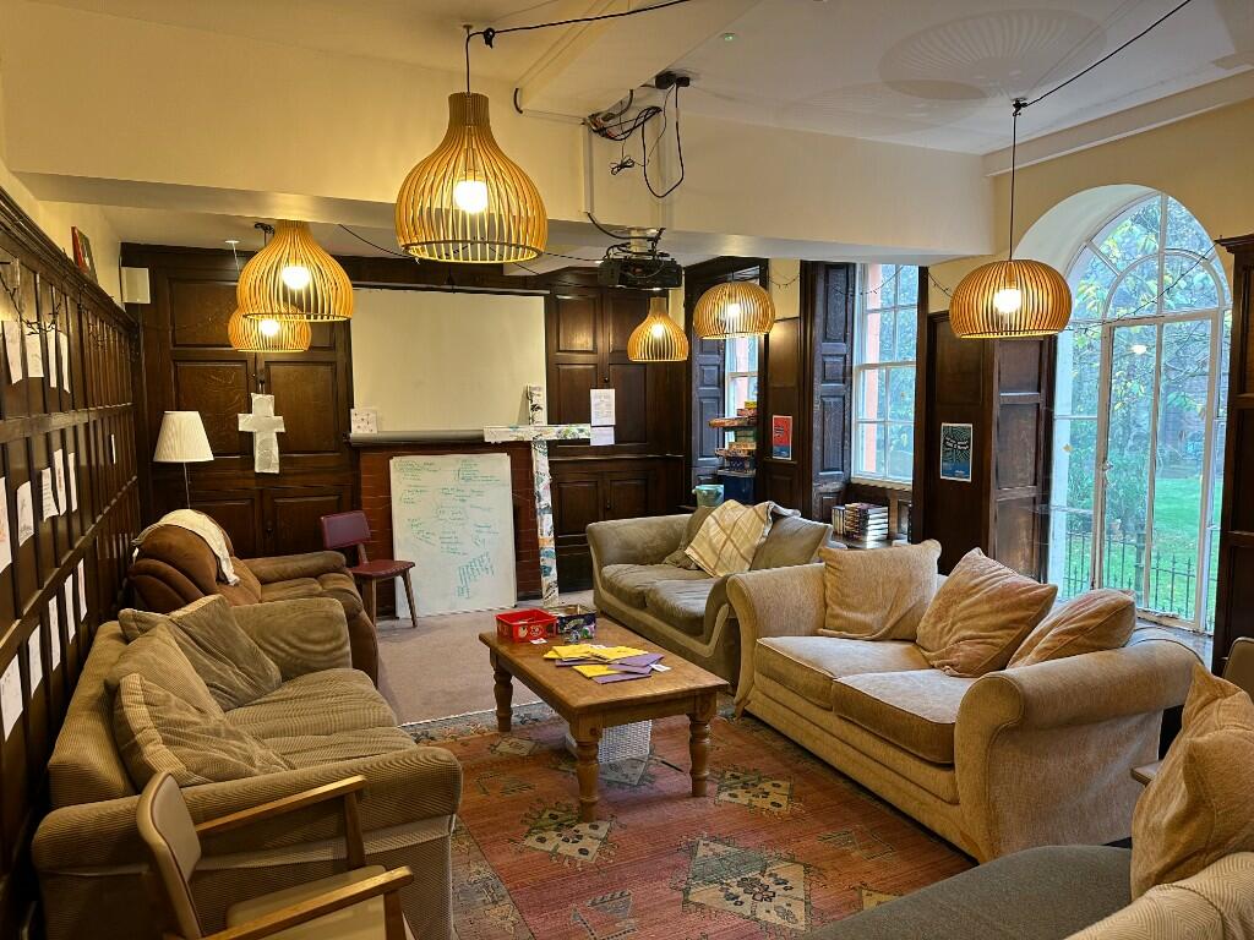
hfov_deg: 71.6
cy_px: 470
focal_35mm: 24
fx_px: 869
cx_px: 627
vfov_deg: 56.8
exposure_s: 1/50
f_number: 1.78
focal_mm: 6.86
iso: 125
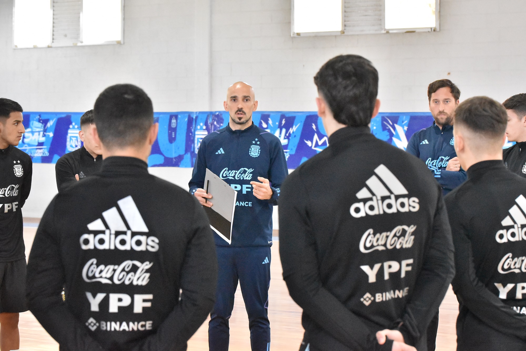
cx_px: 263
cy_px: 176
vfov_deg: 13.1
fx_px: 1535
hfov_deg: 19.4
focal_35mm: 105
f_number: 5.6
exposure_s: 1/200
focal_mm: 70
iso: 6400
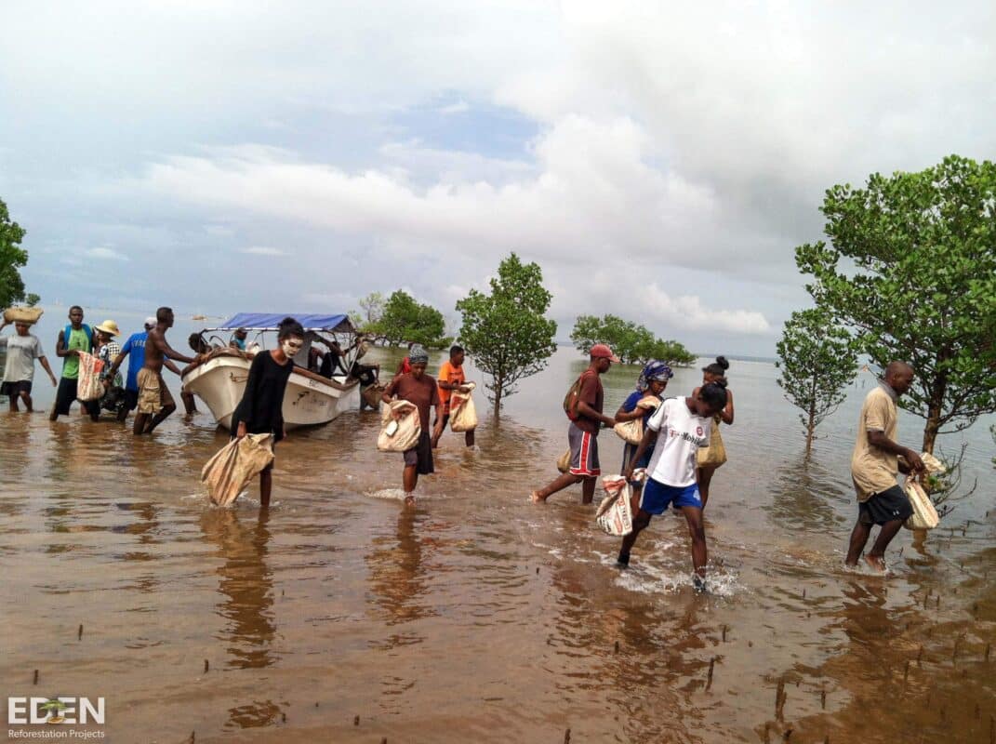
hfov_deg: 52.7
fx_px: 1006
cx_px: 498
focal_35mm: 35
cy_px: 372
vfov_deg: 40.6
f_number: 2.8
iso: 80
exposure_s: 1/1935
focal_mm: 3.85
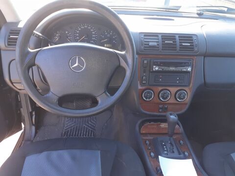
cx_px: 118
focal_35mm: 27
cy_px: 88
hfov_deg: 65.3
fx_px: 183
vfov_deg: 51.4
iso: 64
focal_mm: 3.6
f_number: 1.9
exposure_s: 1/100
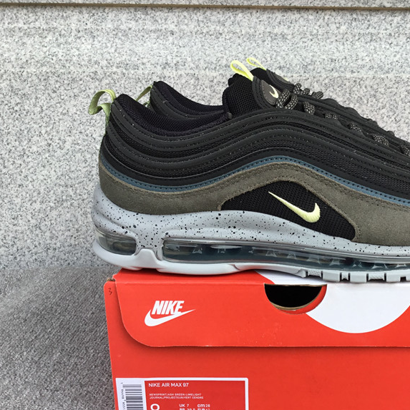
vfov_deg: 39.1
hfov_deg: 38.4
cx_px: 296
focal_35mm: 43
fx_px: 576
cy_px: 231
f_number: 2.4
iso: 25
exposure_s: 1/350
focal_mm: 3.3
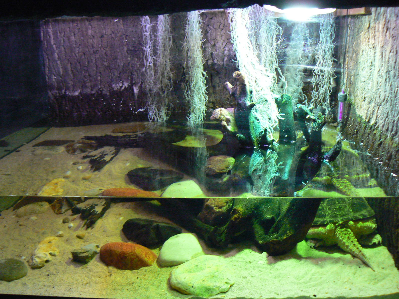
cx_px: 200
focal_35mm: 36
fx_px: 415
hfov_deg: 51.4
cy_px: 150
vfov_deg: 39.7
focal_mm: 6
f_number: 2.8
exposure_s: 1/10
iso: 200
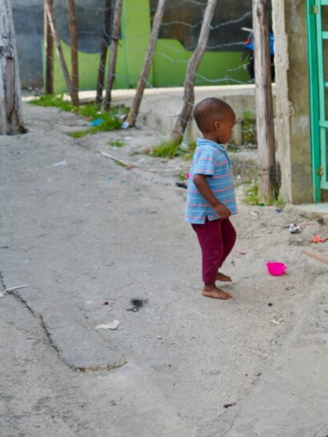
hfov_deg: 19.8
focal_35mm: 69
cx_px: 411
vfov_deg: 28.1
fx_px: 871
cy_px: 188
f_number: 4.5
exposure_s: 1/200
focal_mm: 38
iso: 100
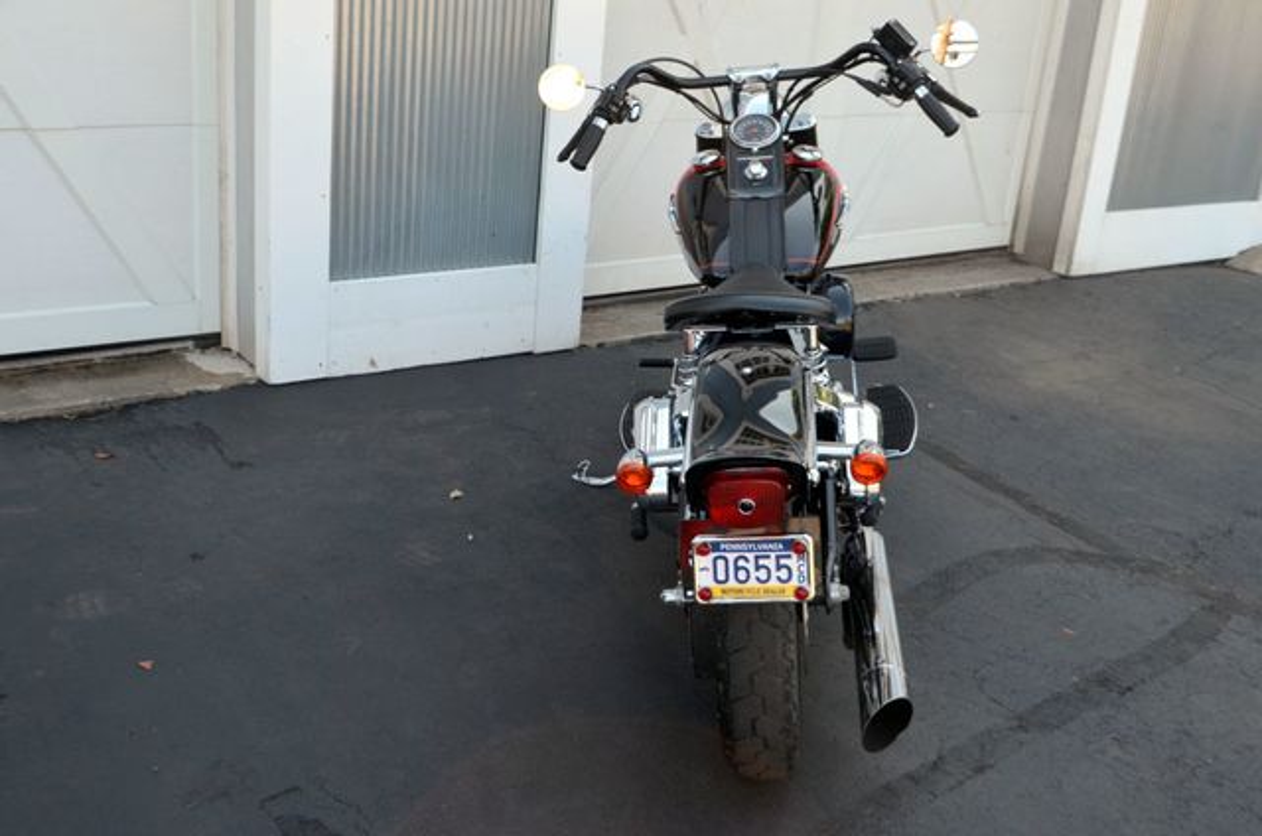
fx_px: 1364
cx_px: 631
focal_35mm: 39
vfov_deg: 34.1
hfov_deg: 49.6
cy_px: 418
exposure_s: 1/160
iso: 200
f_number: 6.3
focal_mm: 26
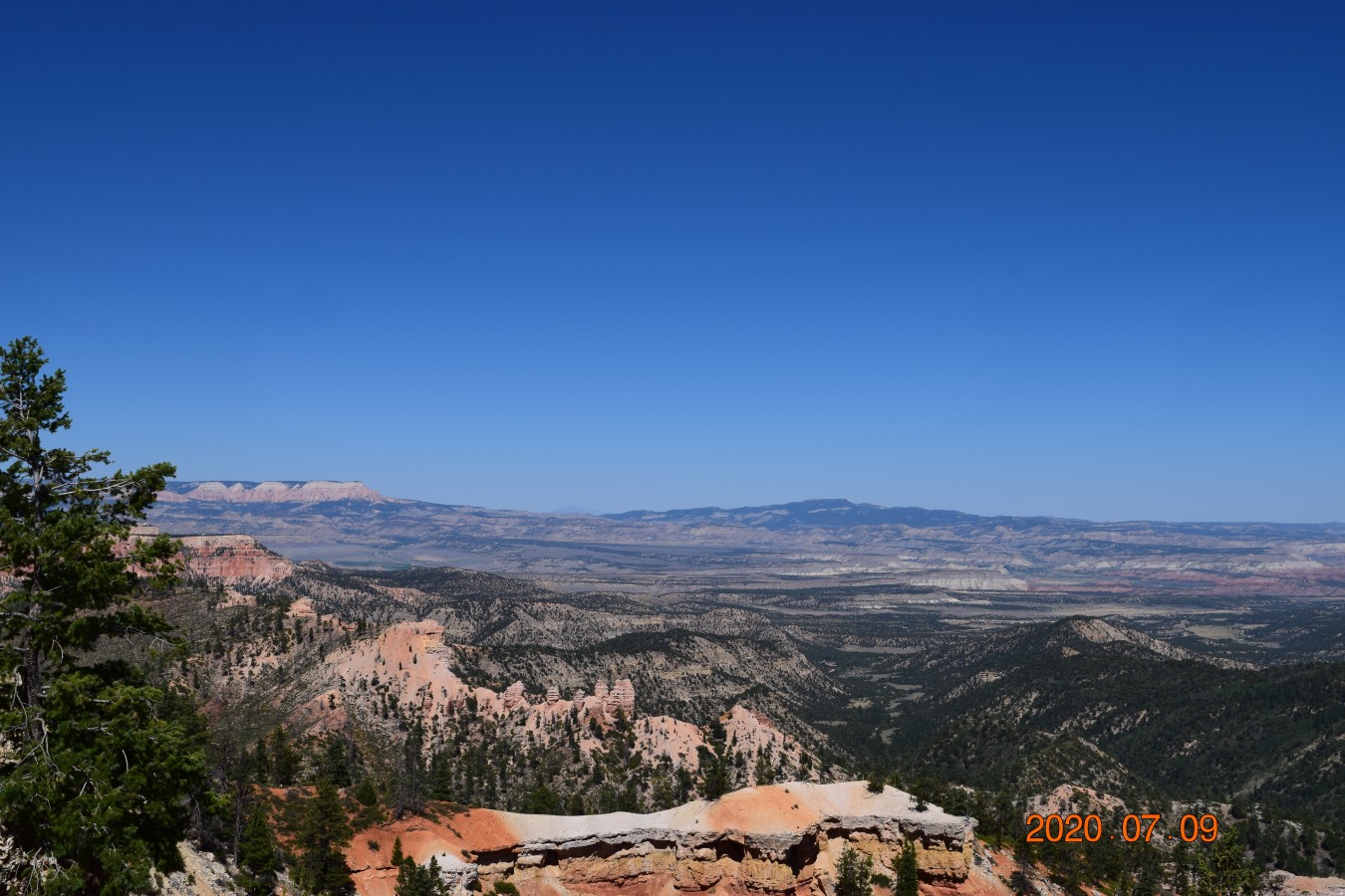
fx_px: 1625
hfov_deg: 45.0
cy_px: 448
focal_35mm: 44
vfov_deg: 30.8
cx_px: 672
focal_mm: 29
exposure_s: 1/500
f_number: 11
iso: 200
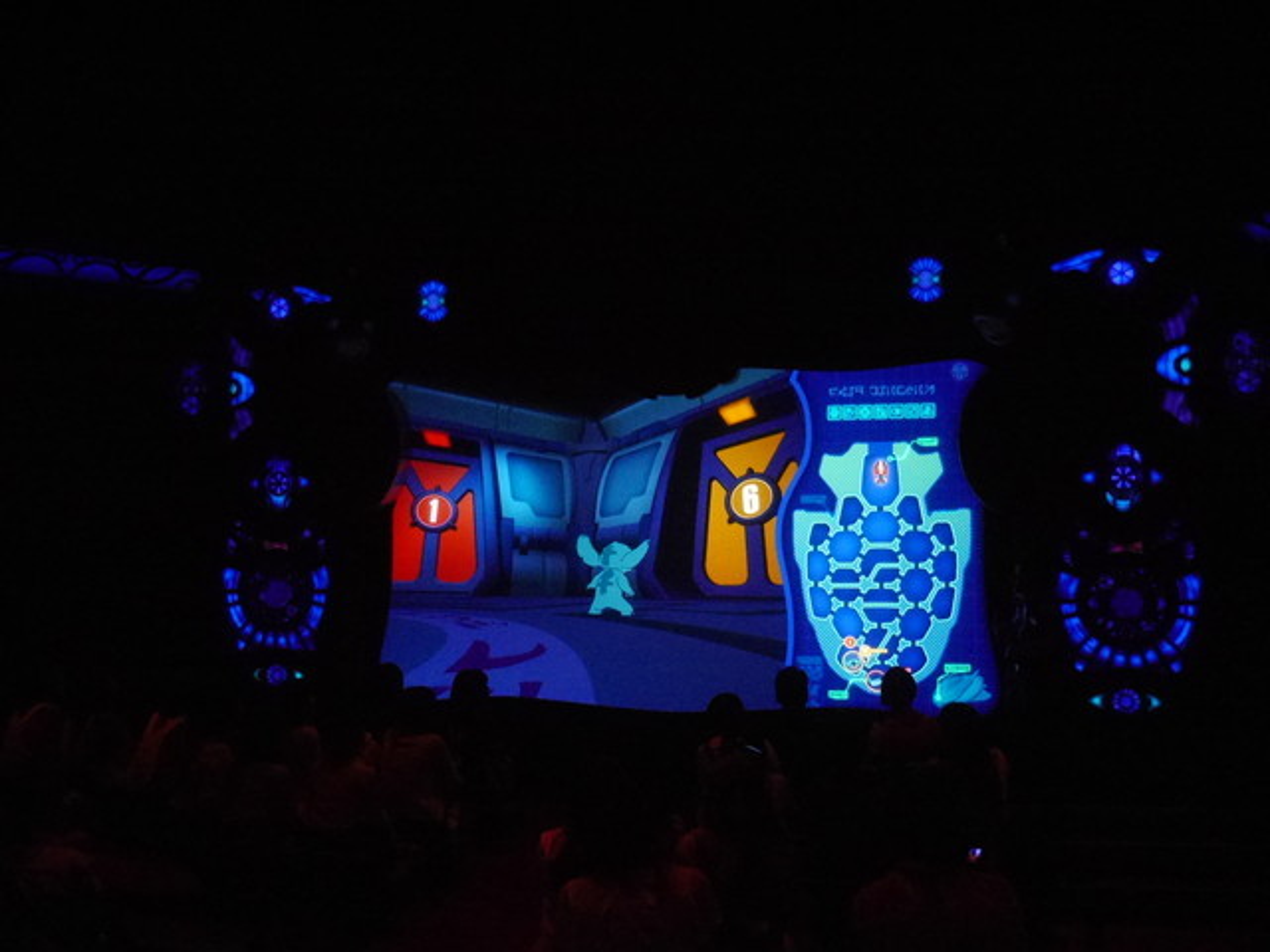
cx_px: 635
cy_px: 476
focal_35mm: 38
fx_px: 1394
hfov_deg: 49.0
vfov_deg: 37.7
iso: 3200
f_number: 4.1
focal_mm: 19
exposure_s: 1/50
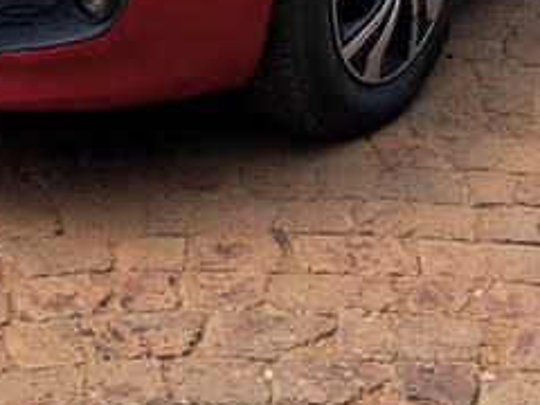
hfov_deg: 16.5
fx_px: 1856
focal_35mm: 119
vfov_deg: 11.0
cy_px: -469
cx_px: 151
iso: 50
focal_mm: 5.23
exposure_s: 1/260
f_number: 1.8
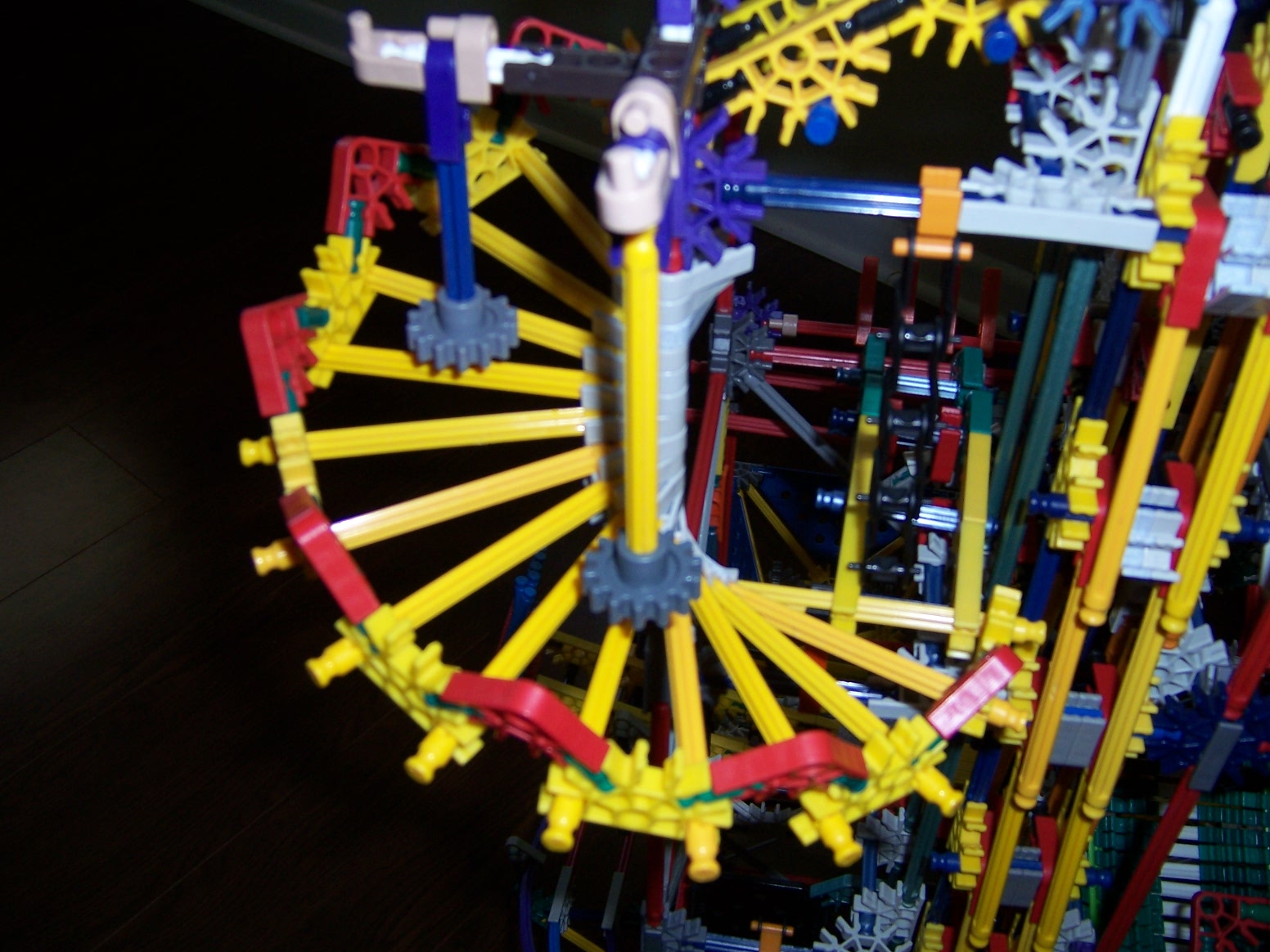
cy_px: 476
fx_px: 1211
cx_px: 635
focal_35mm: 33
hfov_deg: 55.4
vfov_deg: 42.9
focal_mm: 5.5
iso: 80
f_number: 2.8
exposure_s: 1/60
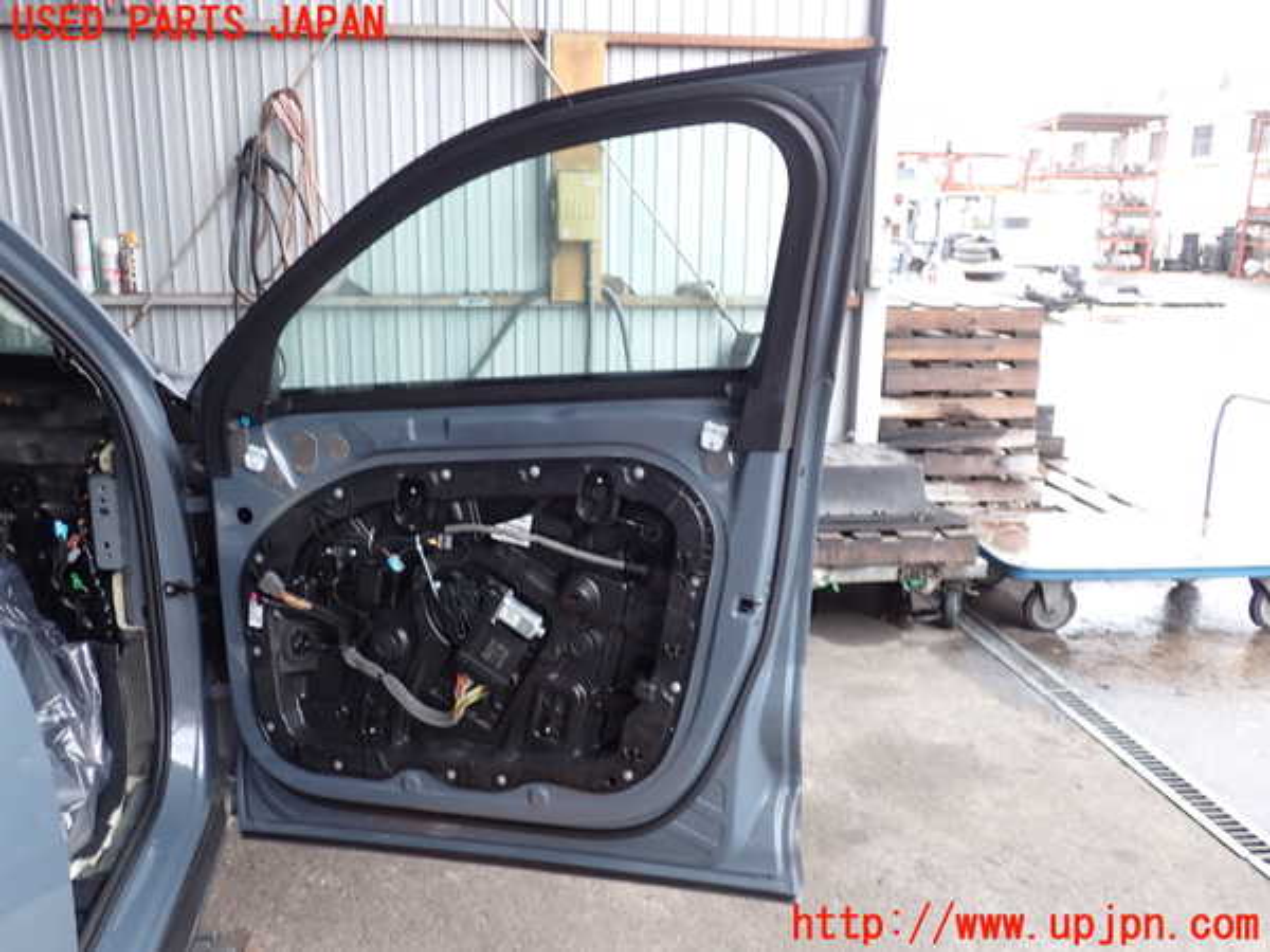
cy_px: 476
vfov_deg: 46.8
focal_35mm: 30
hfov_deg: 60.0
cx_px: 635
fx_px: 1101
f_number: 2.3
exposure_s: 1/60
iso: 125
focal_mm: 5.4
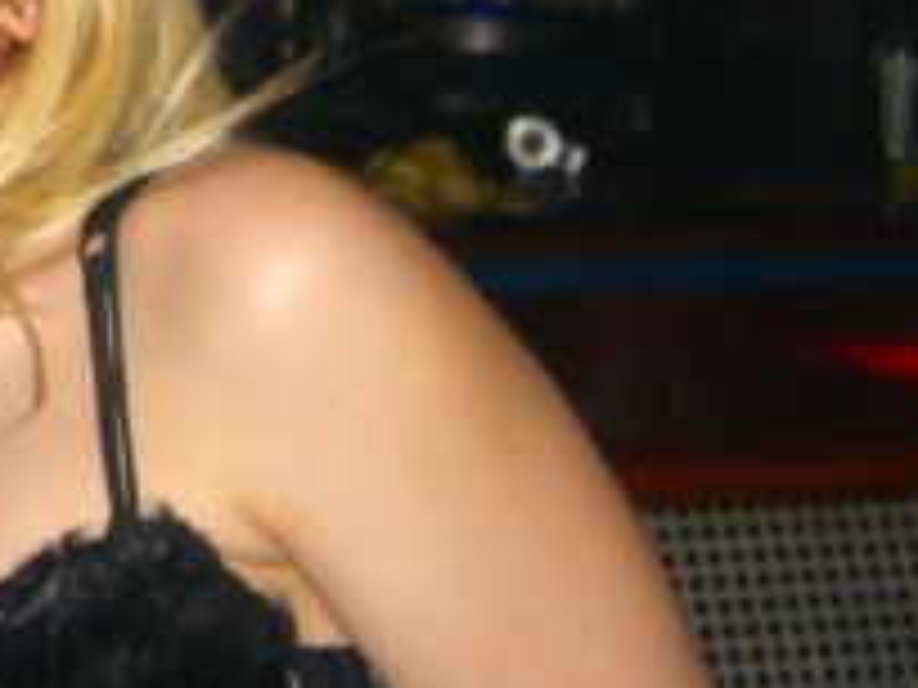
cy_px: -45
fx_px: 2970
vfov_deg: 13.0
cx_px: -266
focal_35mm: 112
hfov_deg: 16.6
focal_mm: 7.9
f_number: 2.8
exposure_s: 1/60
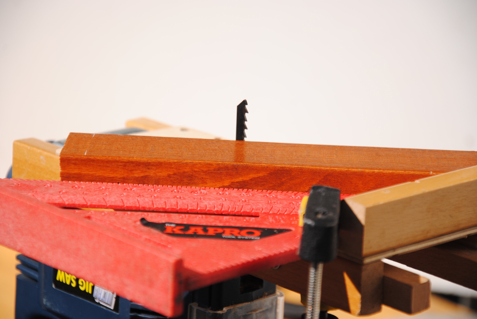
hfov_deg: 13.0
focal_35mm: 158
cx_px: 238
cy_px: 160
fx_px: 2089
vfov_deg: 8.7
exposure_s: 1/640
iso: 100
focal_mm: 105
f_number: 6.3
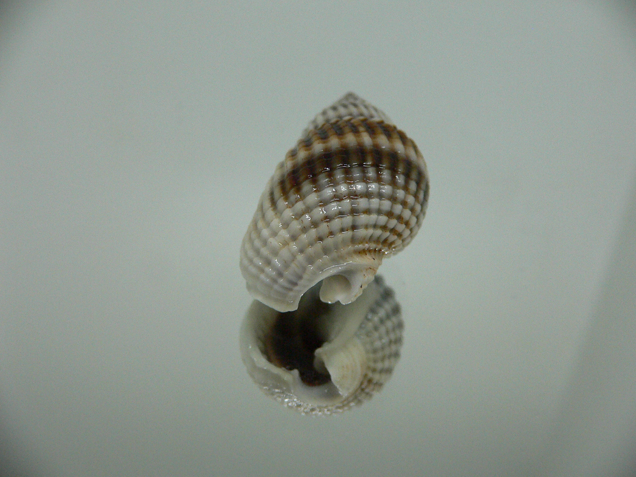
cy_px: 238
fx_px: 643
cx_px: 318
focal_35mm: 35
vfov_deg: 40.7
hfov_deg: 52.6
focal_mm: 4.6
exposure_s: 1/60
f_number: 2.8
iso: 200
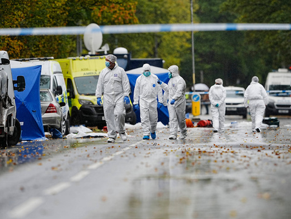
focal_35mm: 436
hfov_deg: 4.5
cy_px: 110
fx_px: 3668
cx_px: 152
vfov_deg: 3.4
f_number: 4.5
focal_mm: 400
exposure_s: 1/500
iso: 640
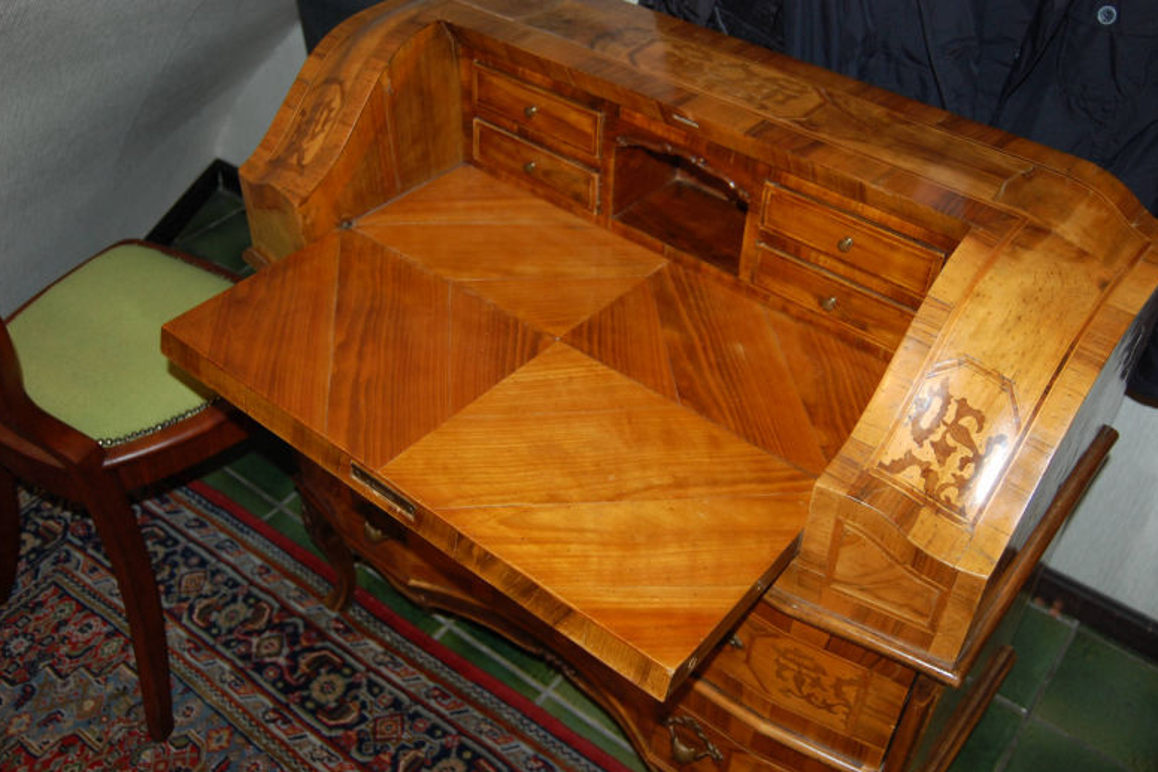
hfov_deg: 55.8
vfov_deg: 38.9
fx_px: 1093
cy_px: 385
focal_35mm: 34
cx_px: 591
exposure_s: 1/60
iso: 400
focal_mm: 22
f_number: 3.8
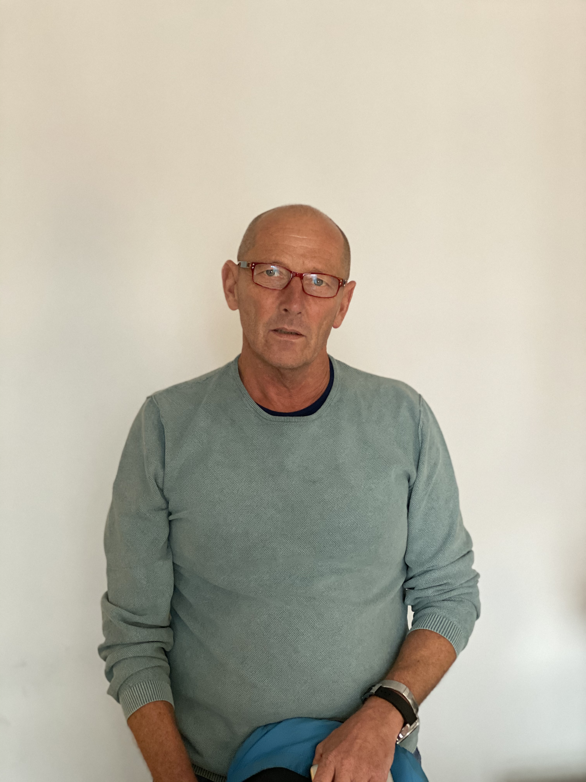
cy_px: 391
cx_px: 293
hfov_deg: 28.0
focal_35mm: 52
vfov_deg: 36.8
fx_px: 1174
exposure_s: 1/25
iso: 400
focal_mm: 6
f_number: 2
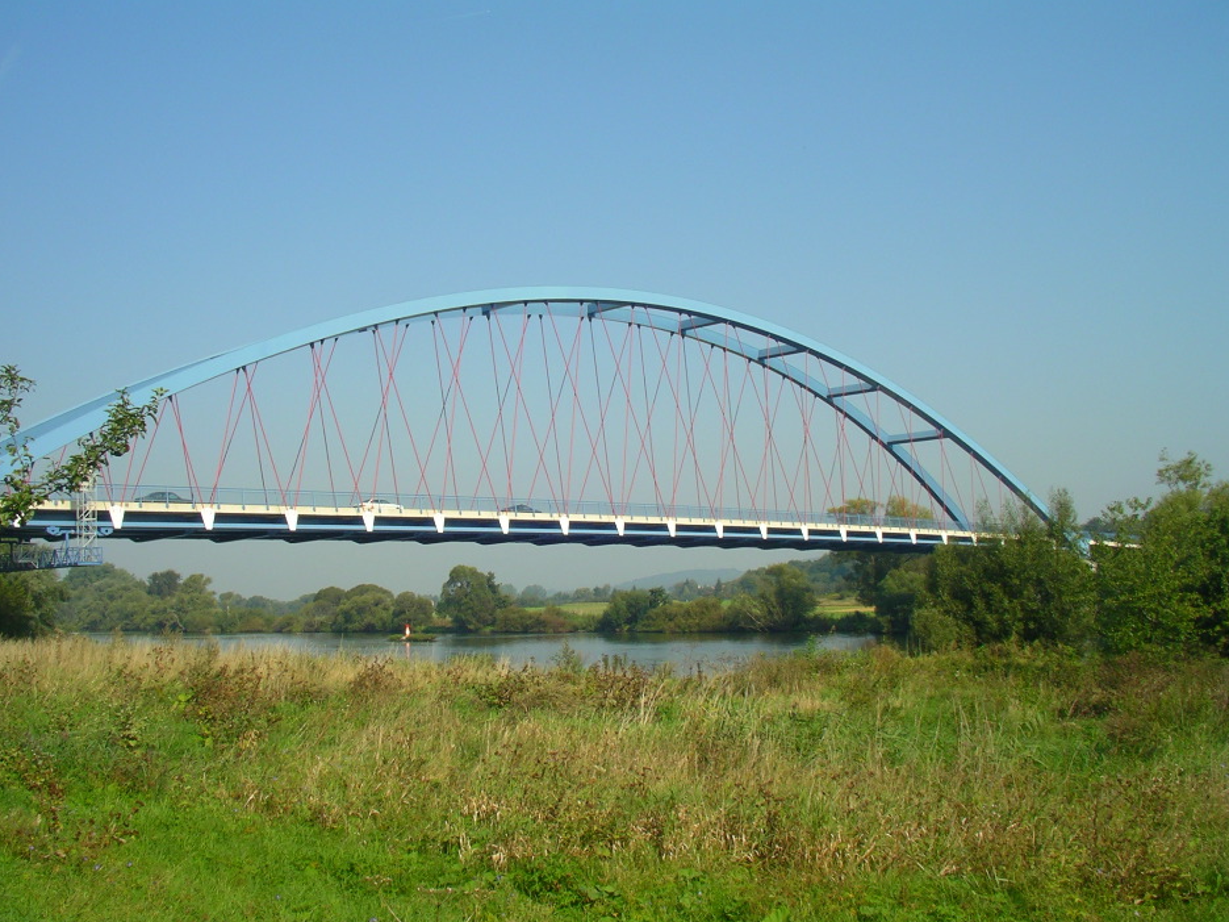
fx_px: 1349
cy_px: 471
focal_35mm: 38
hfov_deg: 49.0
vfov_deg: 37.7
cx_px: 610
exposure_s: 1/160
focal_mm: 5.7
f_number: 6.9
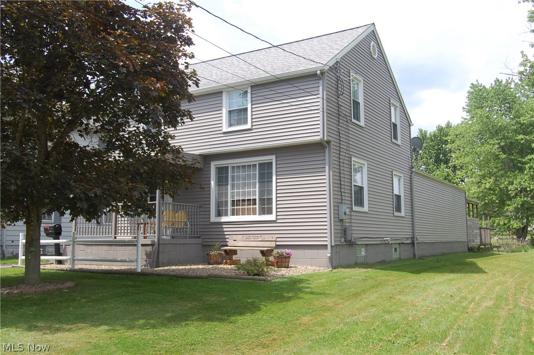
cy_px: 178
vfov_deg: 38.3
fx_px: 511
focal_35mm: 34
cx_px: 267
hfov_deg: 55.2
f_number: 8
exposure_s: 1/250
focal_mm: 23
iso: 200
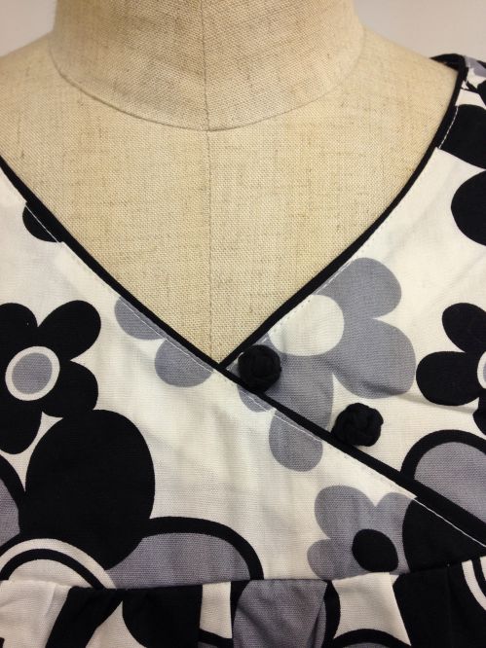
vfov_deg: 55.4
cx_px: 243
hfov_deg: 42.9
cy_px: 324
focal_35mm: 33
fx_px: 618
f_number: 2.4
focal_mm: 4.12
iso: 50
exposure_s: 1/30
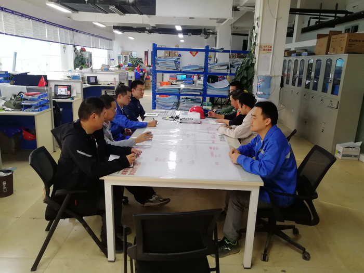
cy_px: 136
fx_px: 284
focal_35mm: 27
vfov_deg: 51.4
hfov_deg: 65.3
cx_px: 182
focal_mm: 3.83
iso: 200
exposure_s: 1/33.3
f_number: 1.8
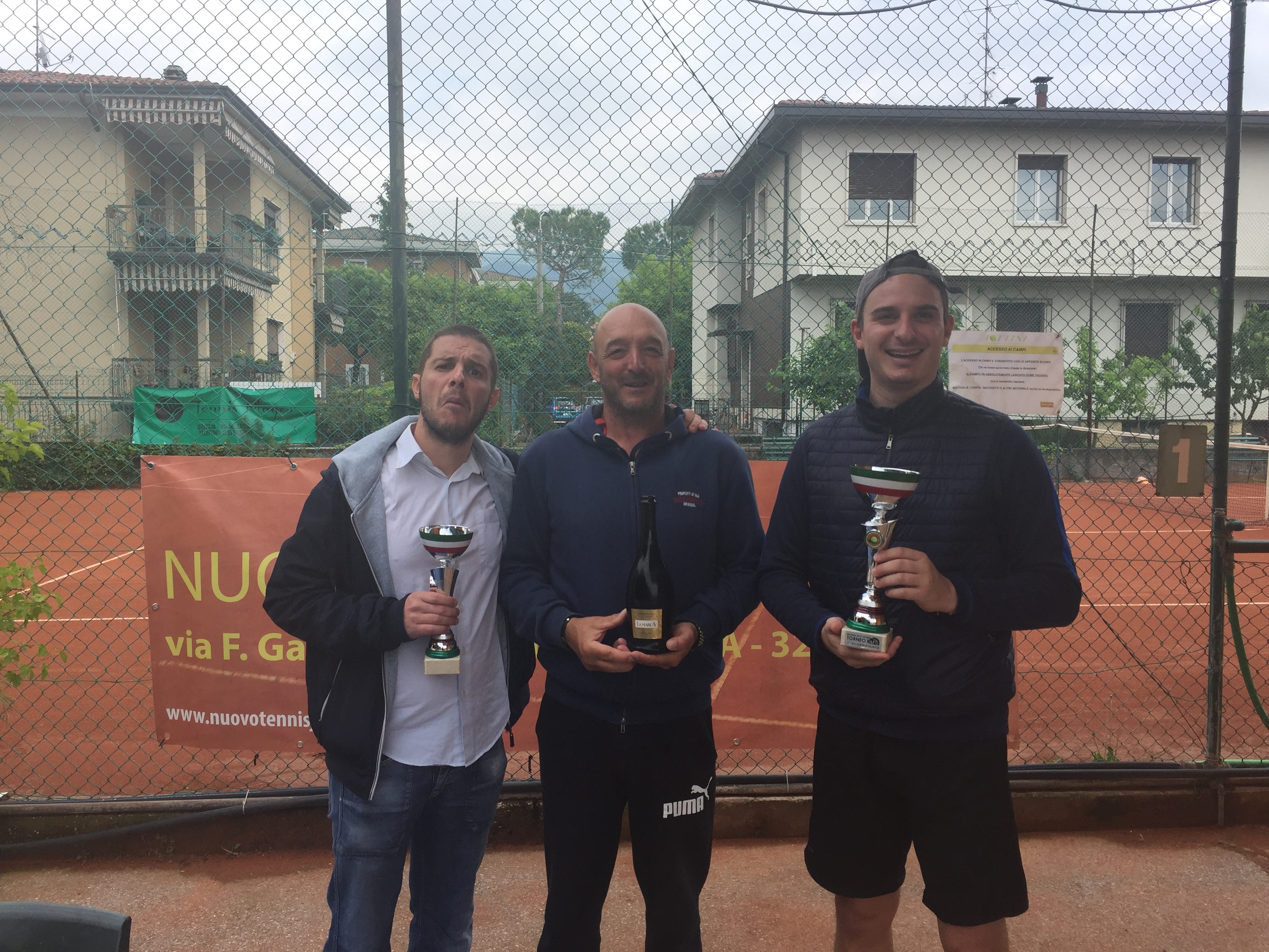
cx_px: 634
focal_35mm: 29
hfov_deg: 61.7
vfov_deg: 48.2
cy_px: 476
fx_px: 1063
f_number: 2.2
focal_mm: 4.15
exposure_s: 1/775
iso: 32
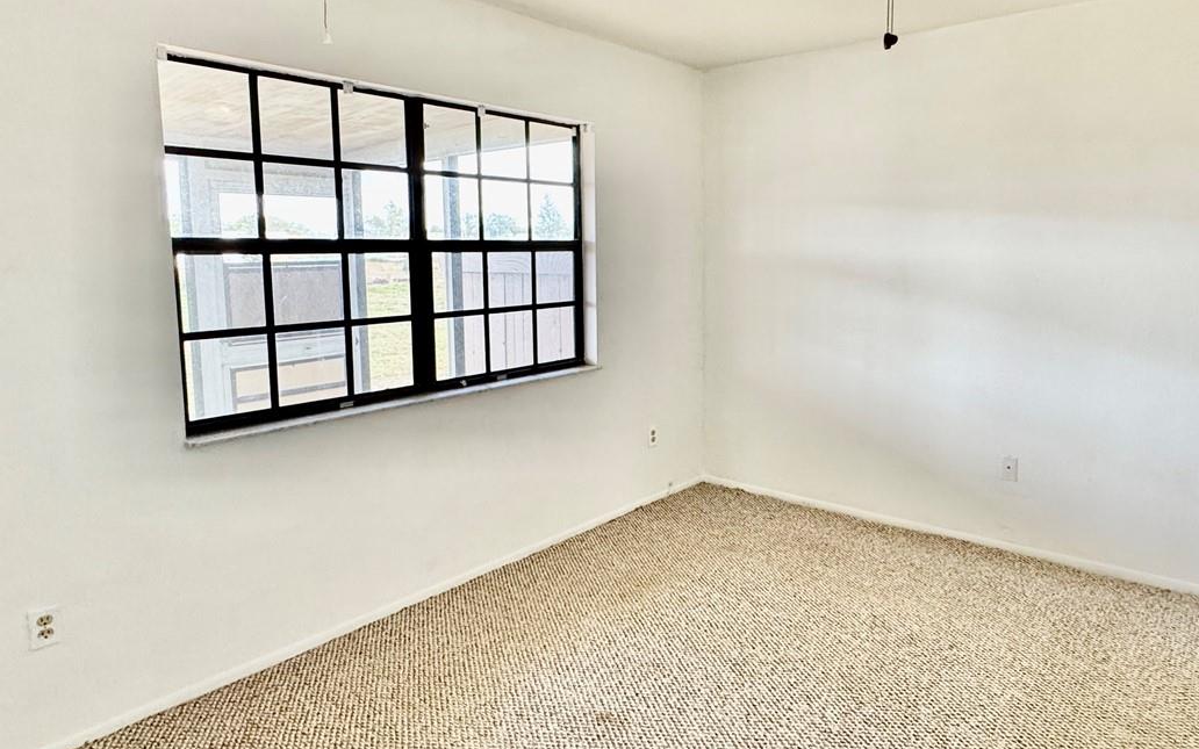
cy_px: 324
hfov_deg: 76.7
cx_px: 688
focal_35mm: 23
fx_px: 752
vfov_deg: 52.8
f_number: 2.2
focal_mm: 2.22
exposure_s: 1/120
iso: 320
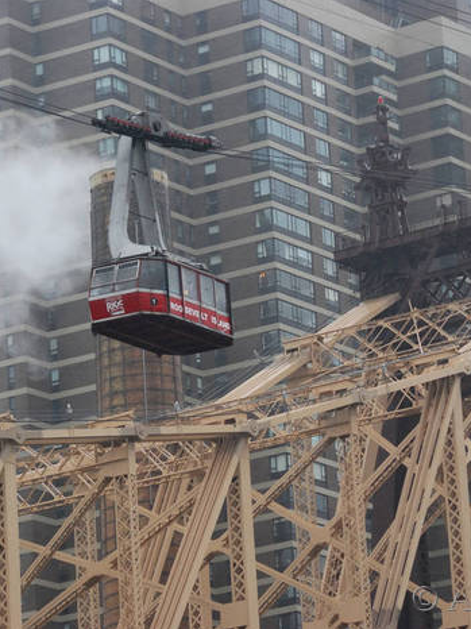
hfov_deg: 6.1
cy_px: 314
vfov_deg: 8.2
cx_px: 255
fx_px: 4413
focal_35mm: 243
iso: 500
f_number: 5.6
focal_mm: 112
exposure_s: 1/250
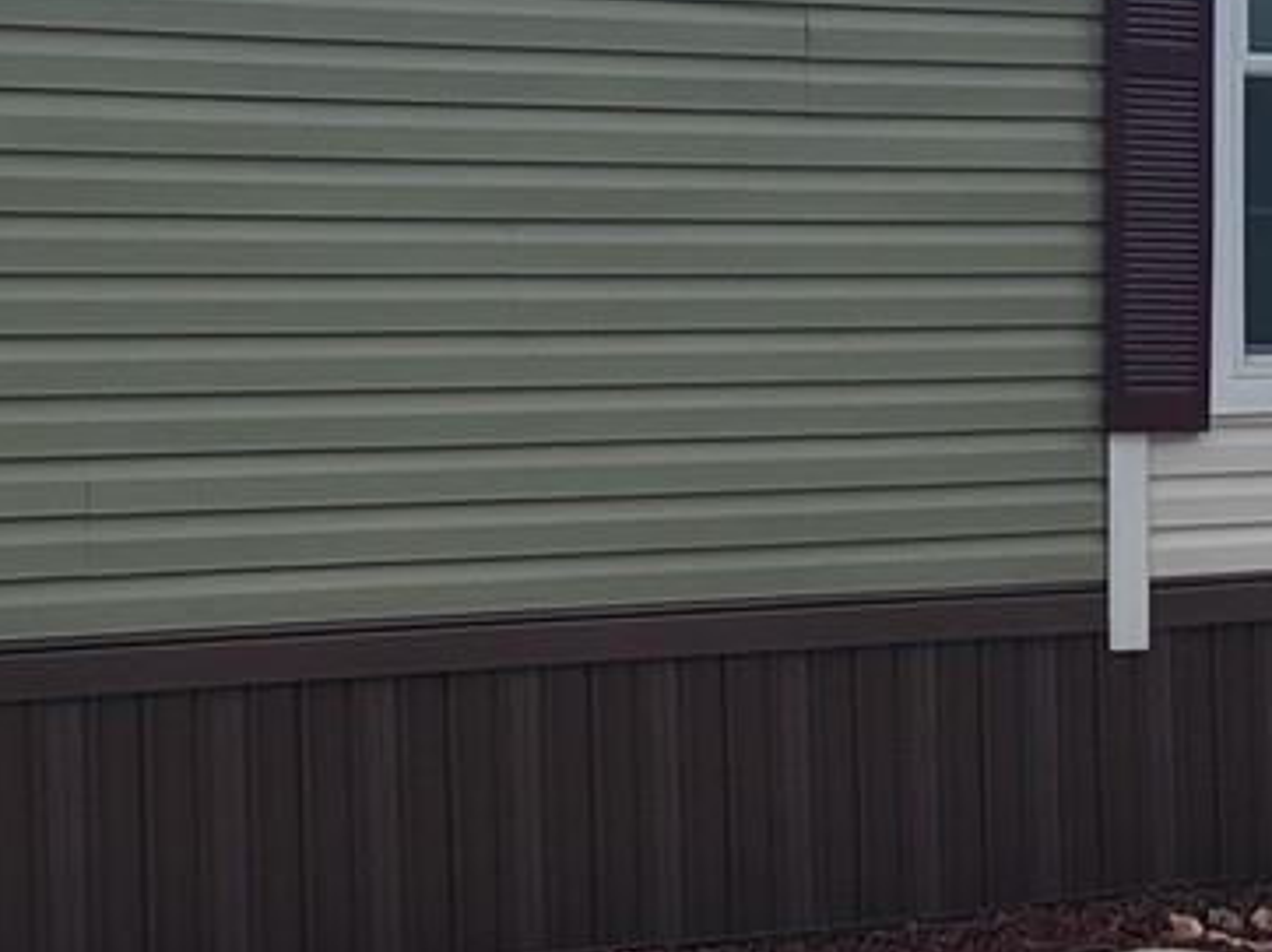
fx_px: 4223
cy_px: 369
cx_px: 327
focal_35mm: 115
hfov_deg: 17.0
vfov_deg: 12.9
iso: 50
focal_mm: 4.3
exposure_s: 1/1216
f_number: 2.4
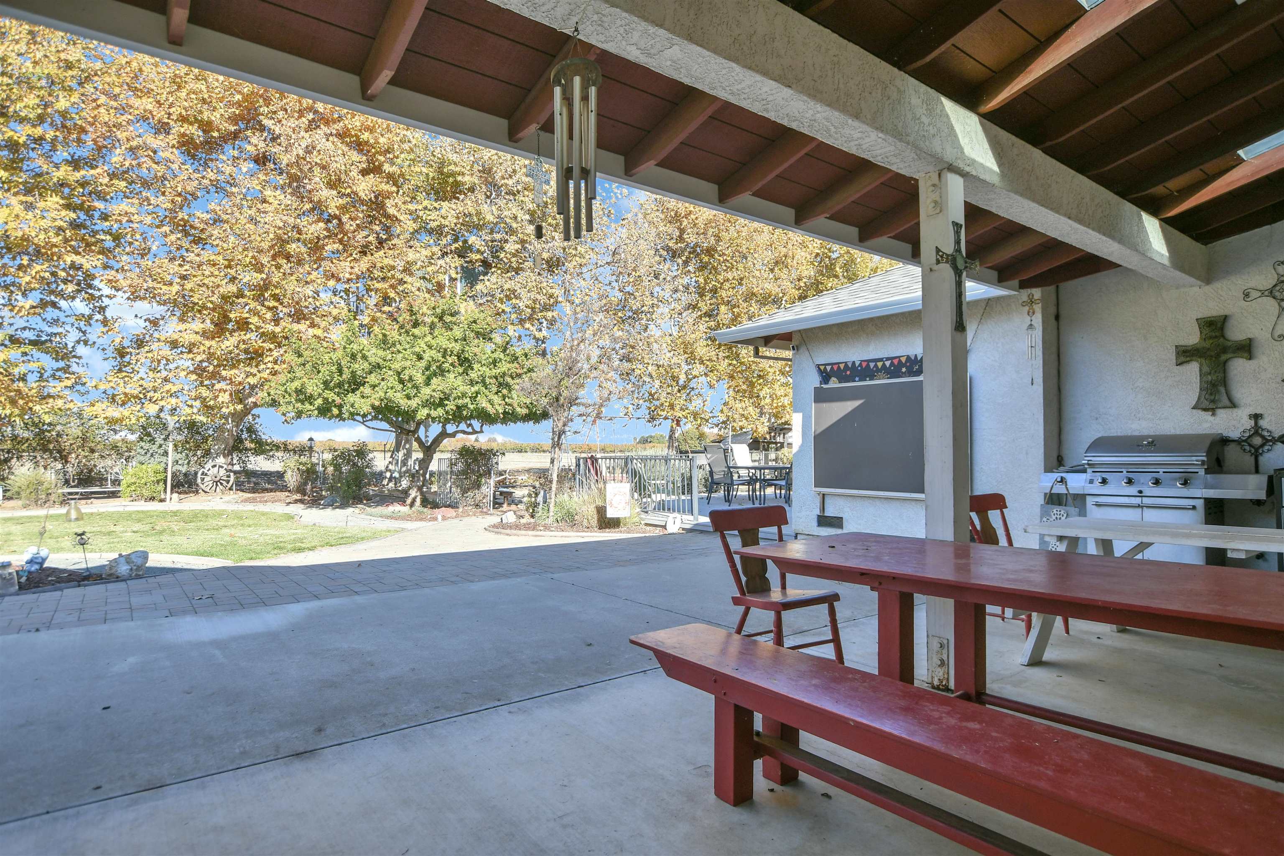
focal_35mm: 15
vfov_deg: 77.3
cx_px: 642
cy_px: 428
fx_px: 535
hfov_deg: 100.4
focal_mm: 10
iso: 250
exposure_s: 1/640
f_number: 4
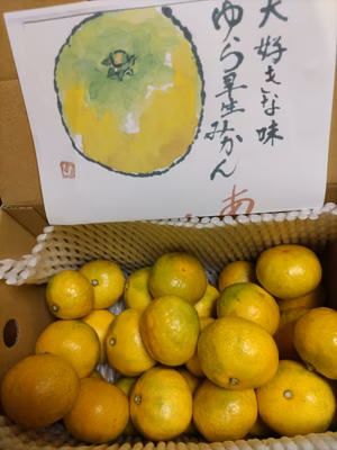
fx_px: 337
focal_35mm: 26
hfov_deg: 53.1
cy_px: 225
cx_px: 168
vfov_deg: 67.3
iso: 199
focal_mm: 4.8
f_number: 1.79
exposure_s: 1/50
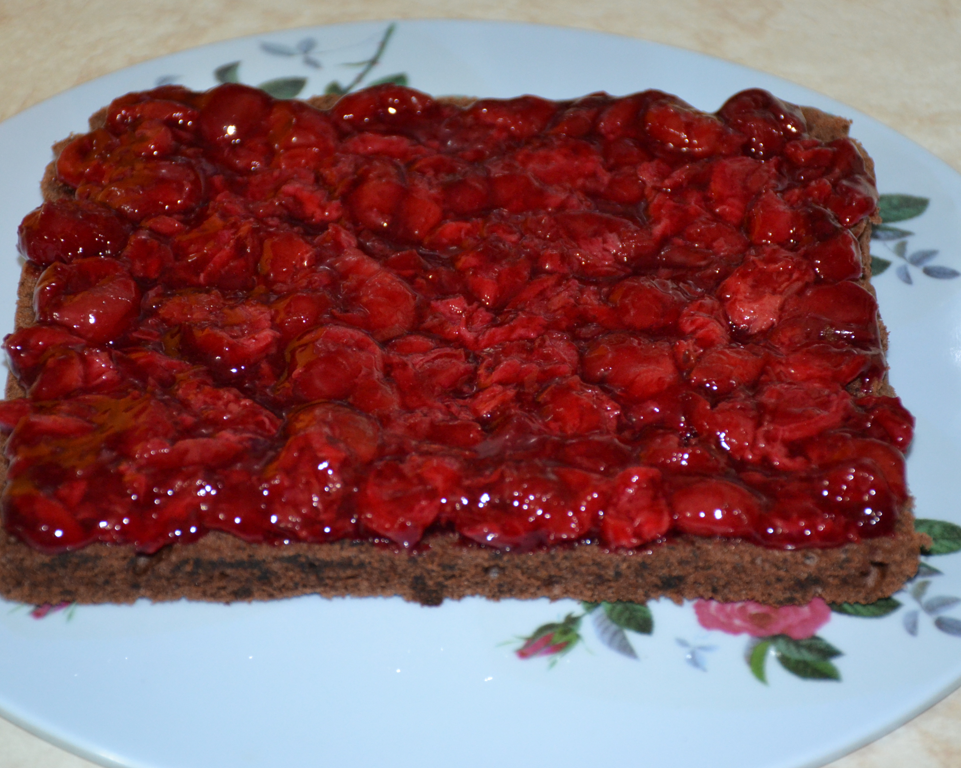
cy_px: 384
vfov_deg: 12.9
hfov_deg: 16.0
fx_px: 3413
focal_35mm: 120
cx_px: 492
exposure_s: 1/60
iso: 1600
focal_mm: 70
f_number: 5
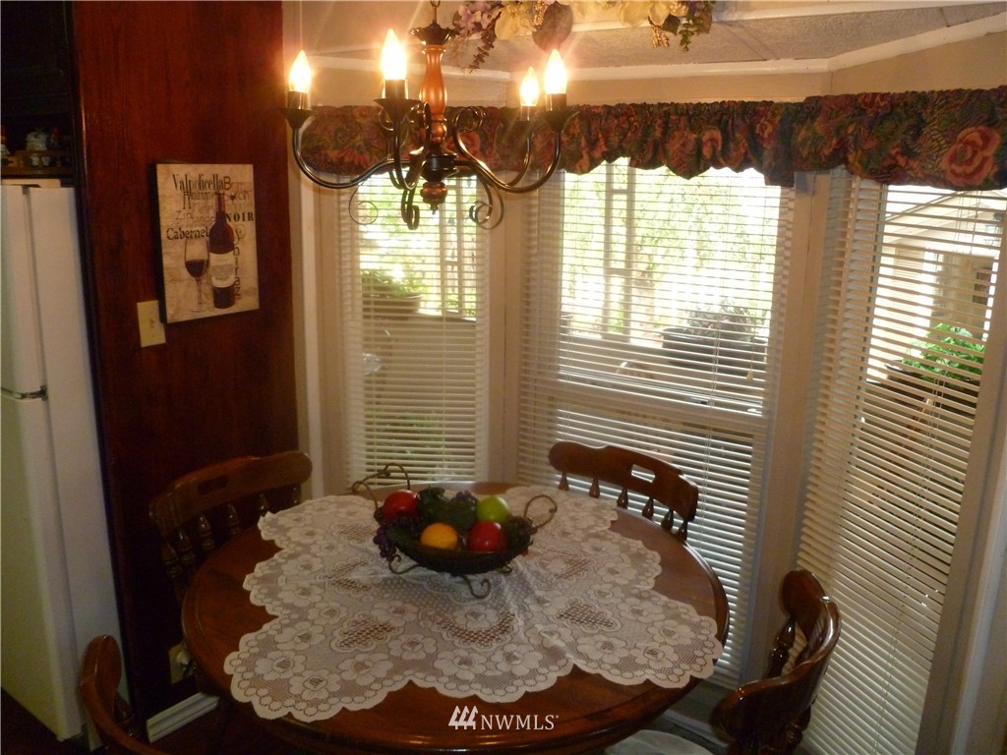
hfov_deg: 63.4
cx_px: 504
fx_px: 815
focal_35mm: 28
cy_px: 378
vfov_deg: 49.7
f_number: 3.3
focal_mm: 5
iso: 400
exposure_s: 1/125
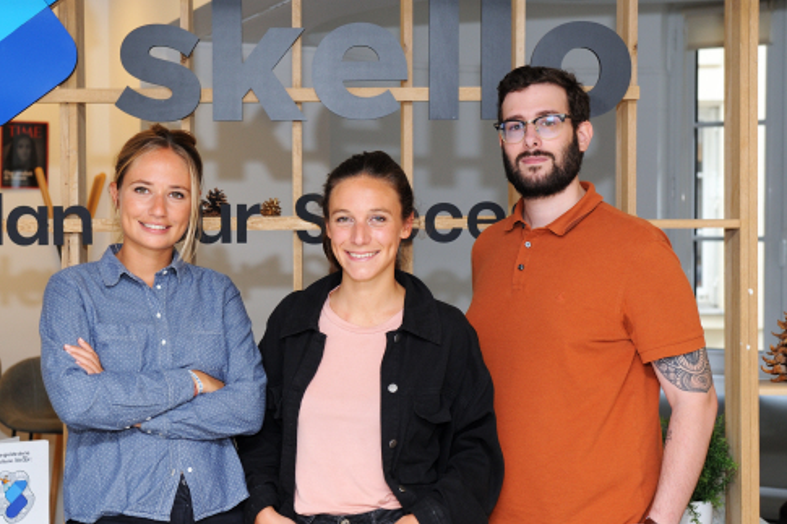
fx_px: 1355
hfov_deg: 32.4
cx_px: 350
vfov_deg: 21.9
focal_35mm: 62
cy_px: 310
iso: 500
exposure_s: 1/125
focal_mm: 50
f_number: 4
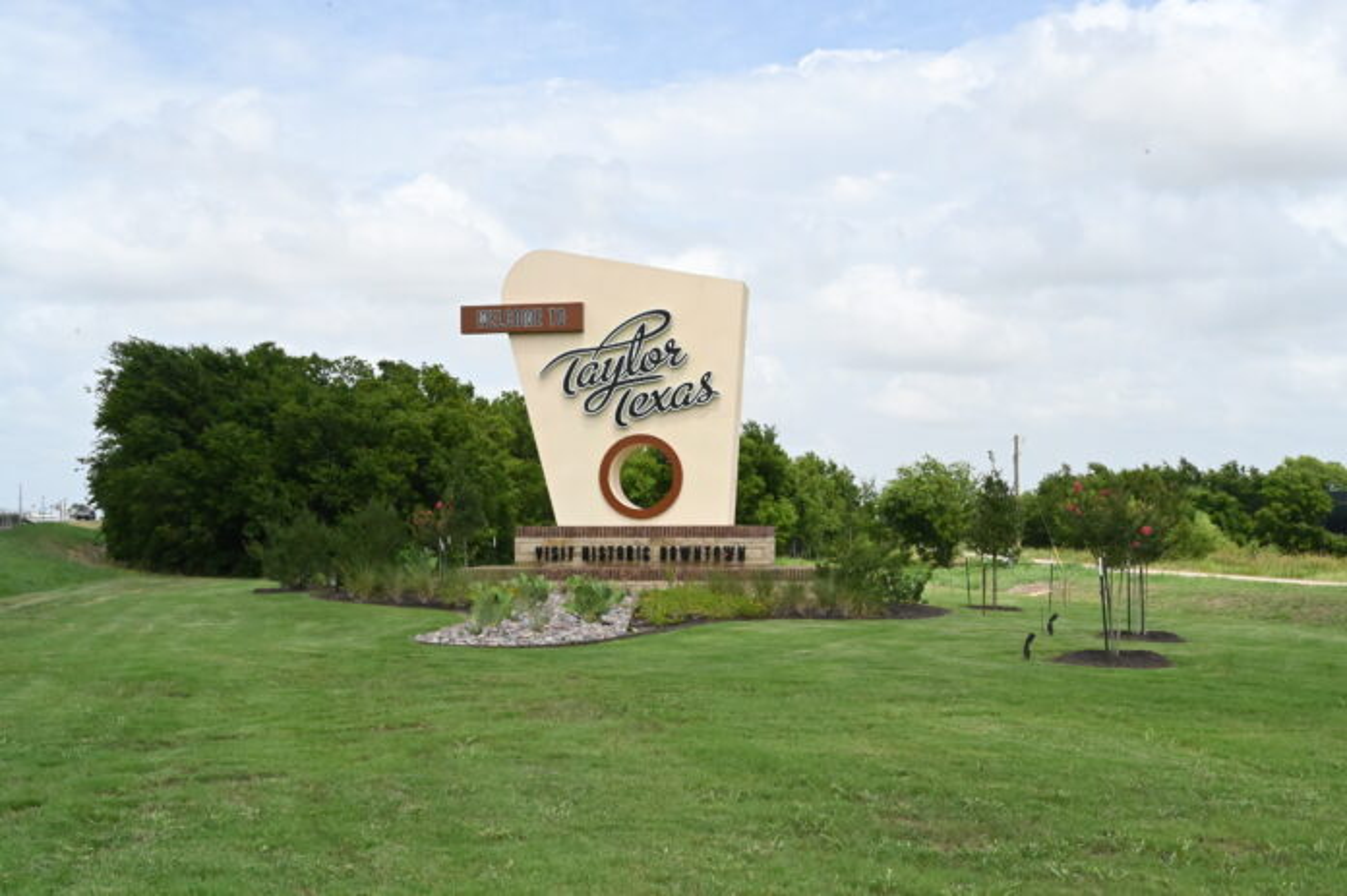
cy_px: 448
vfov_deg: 35.0
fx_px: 1421
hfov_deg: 50.7
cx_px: 674
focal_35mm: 38
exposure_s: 1/6400
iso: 14400
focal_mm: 38
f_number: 20
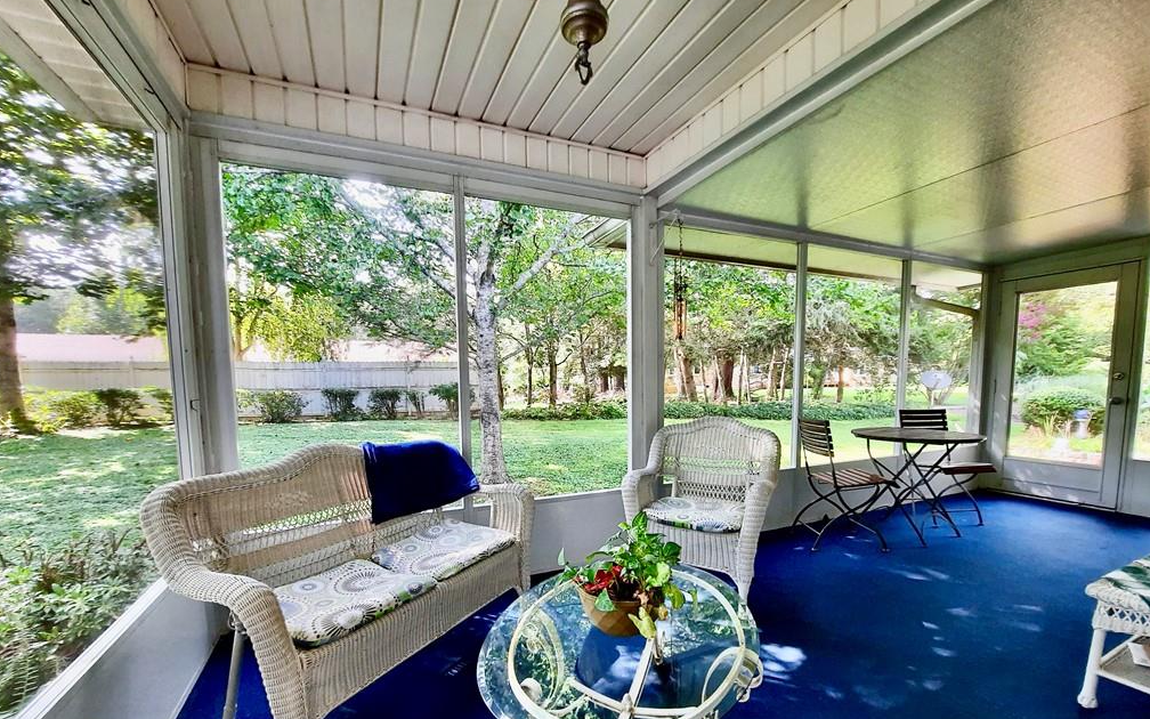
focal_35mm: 14
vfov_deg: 78.0
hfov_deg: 105.3
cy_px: 420
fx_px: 439
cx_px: 576
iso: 80
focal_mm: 1.74
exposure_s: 1/40
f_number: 2.2
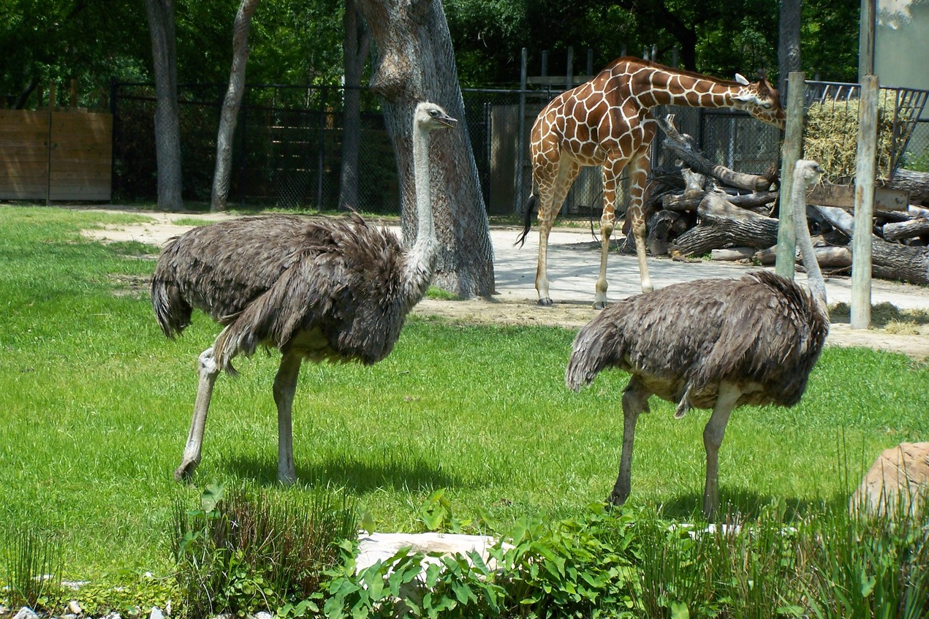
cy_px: 310
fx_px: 2838
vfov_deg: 12.4
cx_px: 466
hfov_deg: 18.6
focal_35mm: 110
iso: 80
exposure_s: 1/1000
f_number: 3.2
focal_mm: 17.5
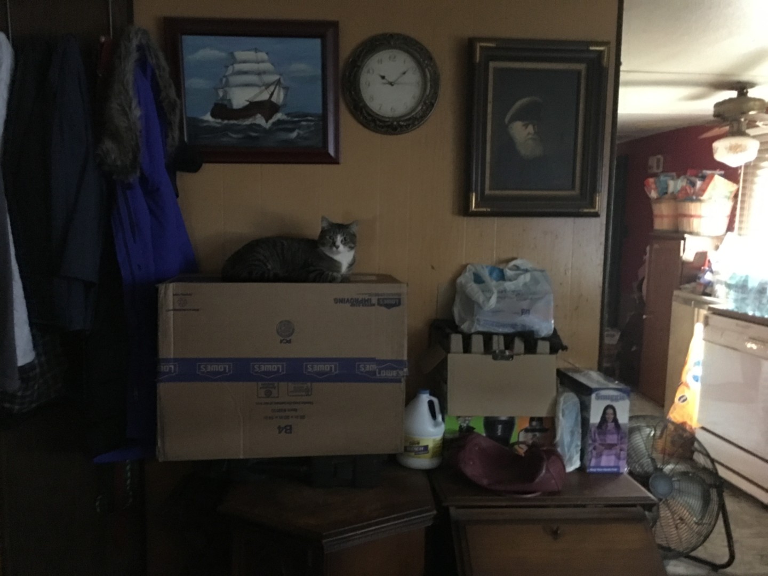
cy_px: 288
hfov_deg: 61.7
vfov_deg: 48.2
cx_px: 384
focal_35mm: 29
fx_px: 643
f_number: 2.2
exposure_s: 1/4
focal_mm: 4.15
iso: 320
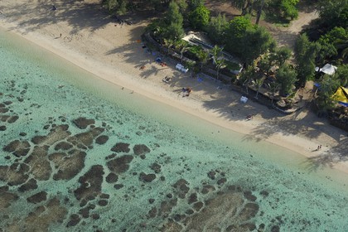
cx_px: 174
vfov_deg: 10.2
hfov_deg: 15.2
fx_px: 1305
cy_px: 116
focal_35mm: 135
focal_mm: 135
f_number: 13
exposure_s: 1/1250
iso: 800
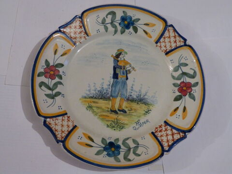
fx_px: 295
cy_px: 87
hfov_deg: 42.9
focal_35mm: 44
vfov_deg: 32.9
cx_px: 116
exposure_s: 1/15
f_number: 3.2
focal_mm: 7.8
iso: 400
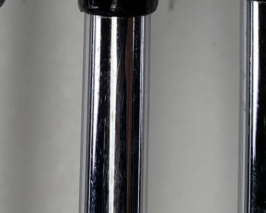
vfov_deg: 10.8
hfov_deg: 14.6
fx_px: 1039
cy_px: -192
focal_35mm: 132
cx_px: 122
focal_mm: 4.25
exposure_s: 1/350
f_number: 1.8
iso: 32
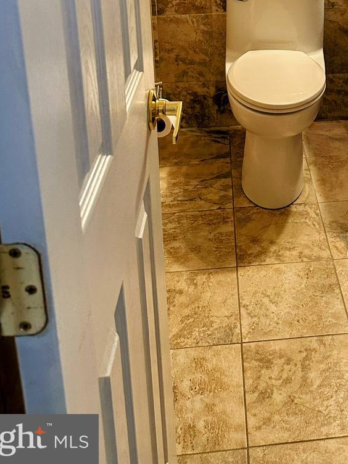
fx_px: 657
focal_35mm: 49
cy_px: -9
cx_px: 300
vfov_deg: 35.0
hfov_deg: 28.7
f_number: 1.78
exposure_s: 1/60
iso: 320
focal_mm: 6.86
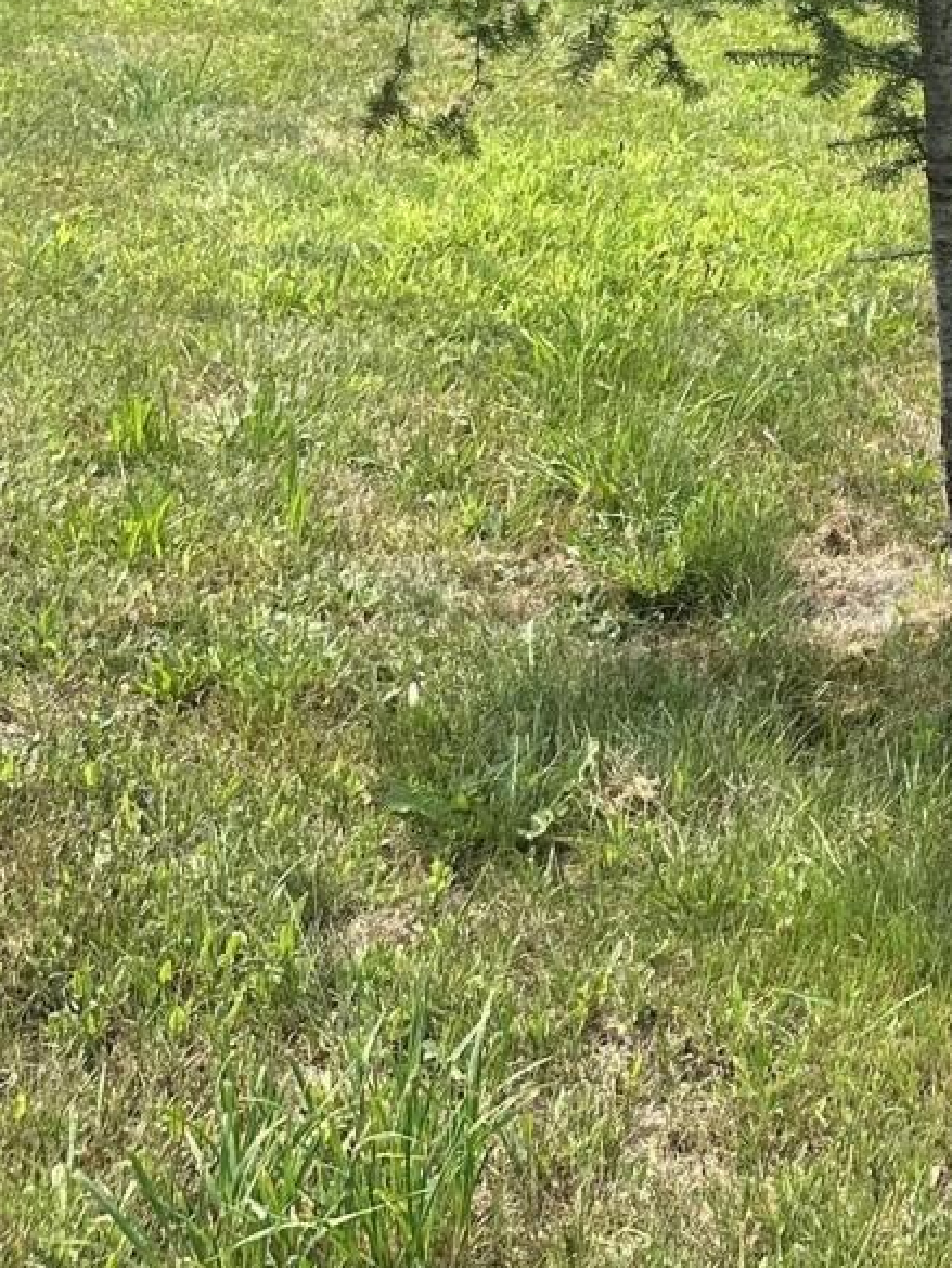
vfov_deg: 20.4
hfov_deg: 16.0
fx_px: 3006
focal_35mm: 82
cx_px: 1570
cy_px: -642
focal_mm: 6.86
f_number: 1.78
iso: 80
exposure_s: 1/1812
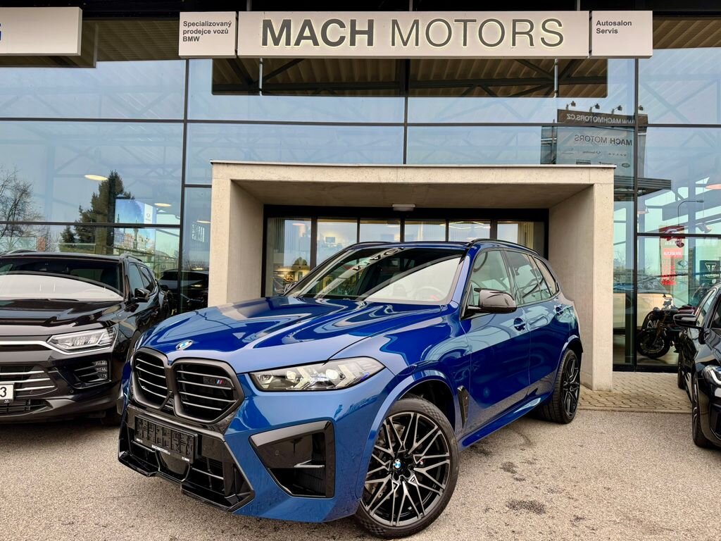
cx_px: 360
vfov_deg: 56.8
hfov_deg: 71.6
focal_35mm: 24
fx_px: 500
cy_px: 270
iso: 125
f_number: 1.78
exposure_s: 1/100
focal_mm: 6.76
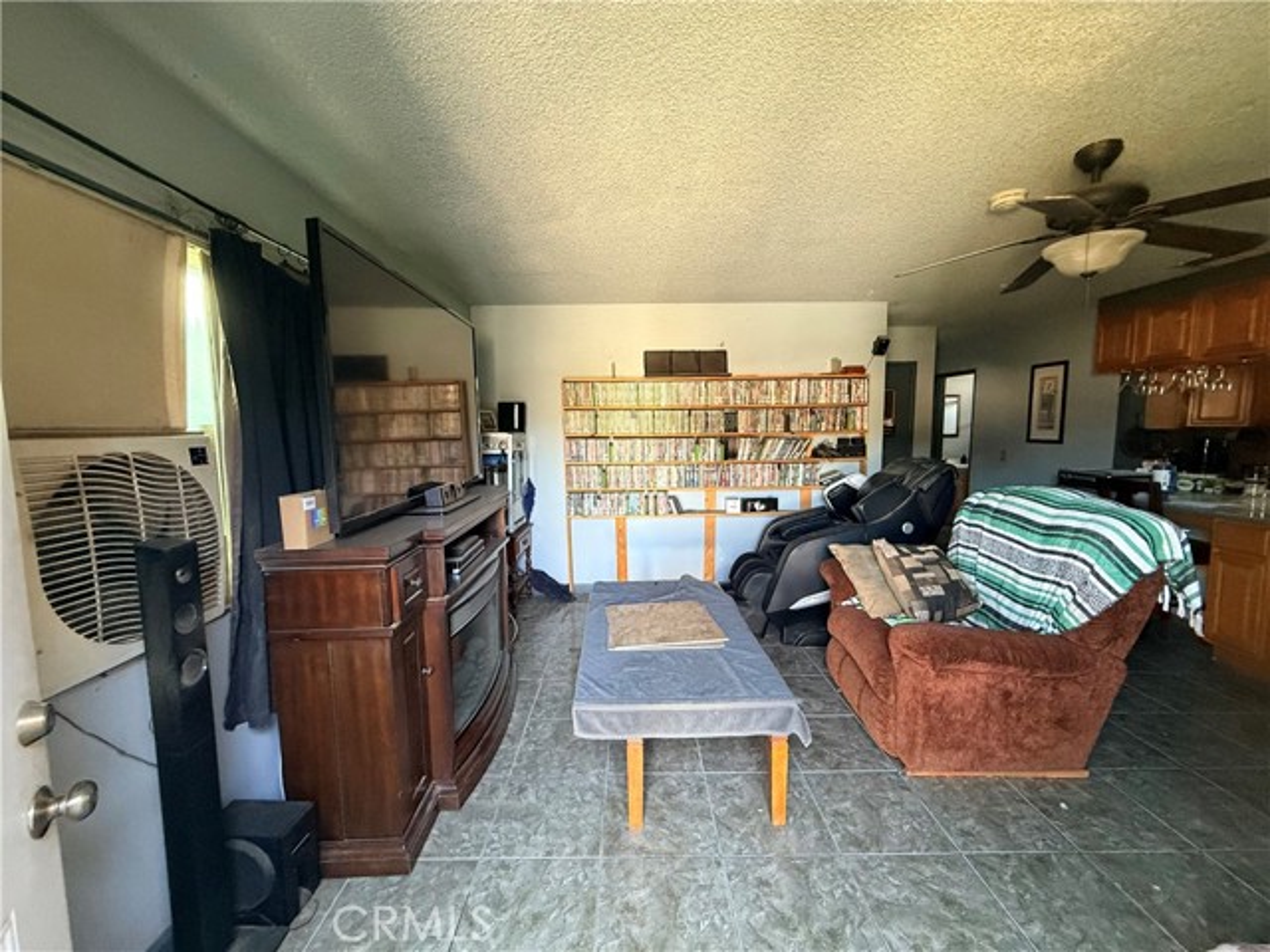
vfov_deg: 85.7
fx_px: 514
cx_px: 635
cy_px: 476
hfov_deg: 102.1
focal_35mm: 14
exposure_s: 1/60
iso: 500
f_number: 2.2
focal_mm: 2.22
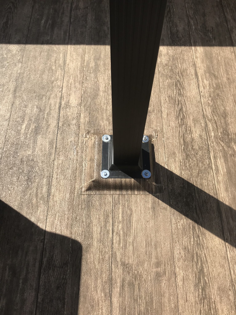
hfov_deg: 49.7
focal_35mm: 28
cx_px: 118
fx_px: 255
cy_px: 158
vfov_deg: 63.4
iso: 20
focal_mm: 3.99
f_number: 1.8
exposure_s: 1/2398
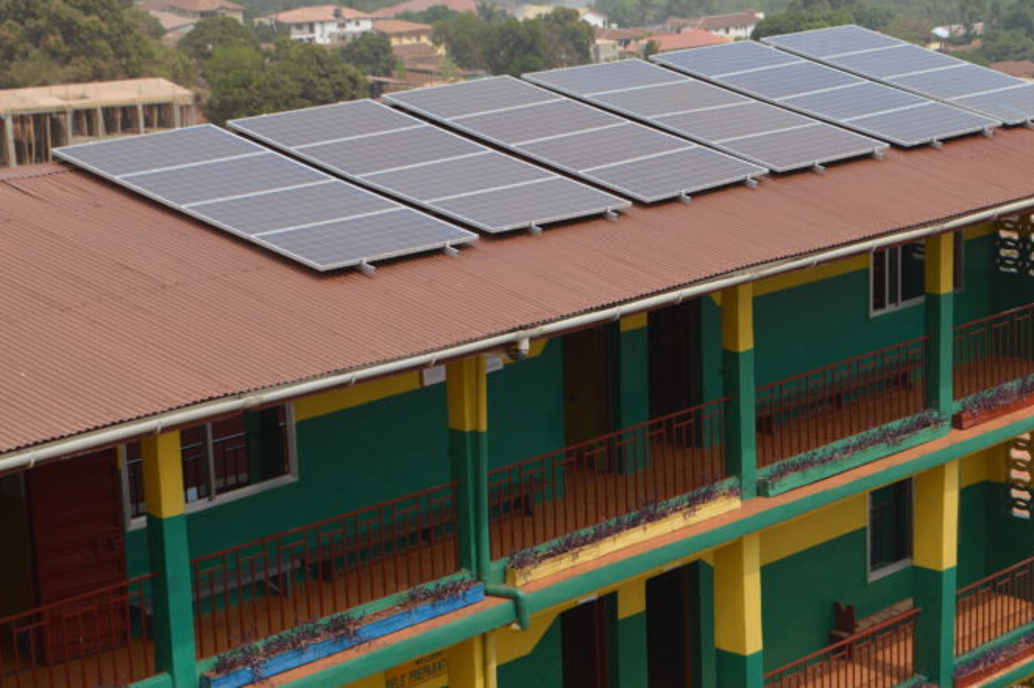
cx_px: 758
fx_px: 2526
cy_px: 266
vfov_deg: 15.5
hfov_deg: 22.9
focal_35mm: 88
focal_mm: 38
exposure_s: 1/200
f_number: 7.1
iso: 100
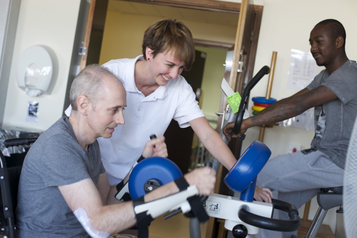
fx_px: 495
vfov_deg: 26.9
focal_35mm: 50
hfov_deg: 39.6
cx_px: 178
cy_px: 119
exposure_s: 1/60
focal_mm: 50
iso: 400
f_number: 4
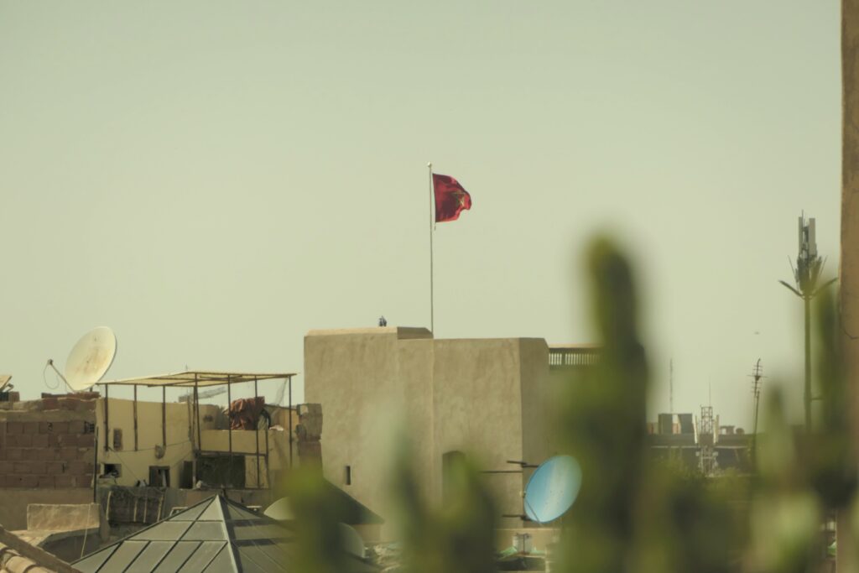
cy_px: 286
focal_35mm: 360
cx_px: 430
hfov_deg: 5.7
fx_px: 8591
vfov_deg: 3.8
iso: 200
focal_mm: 132
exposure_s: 1/1000
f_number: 8
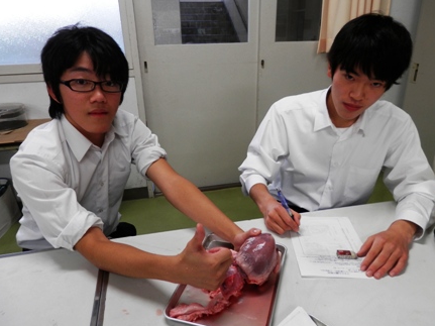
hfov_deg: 67.3
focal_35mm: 26
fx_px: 327
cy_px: 168
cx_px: 223
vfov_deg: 53.0
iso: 100
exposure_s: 1/30
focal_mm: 4.5
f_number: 3
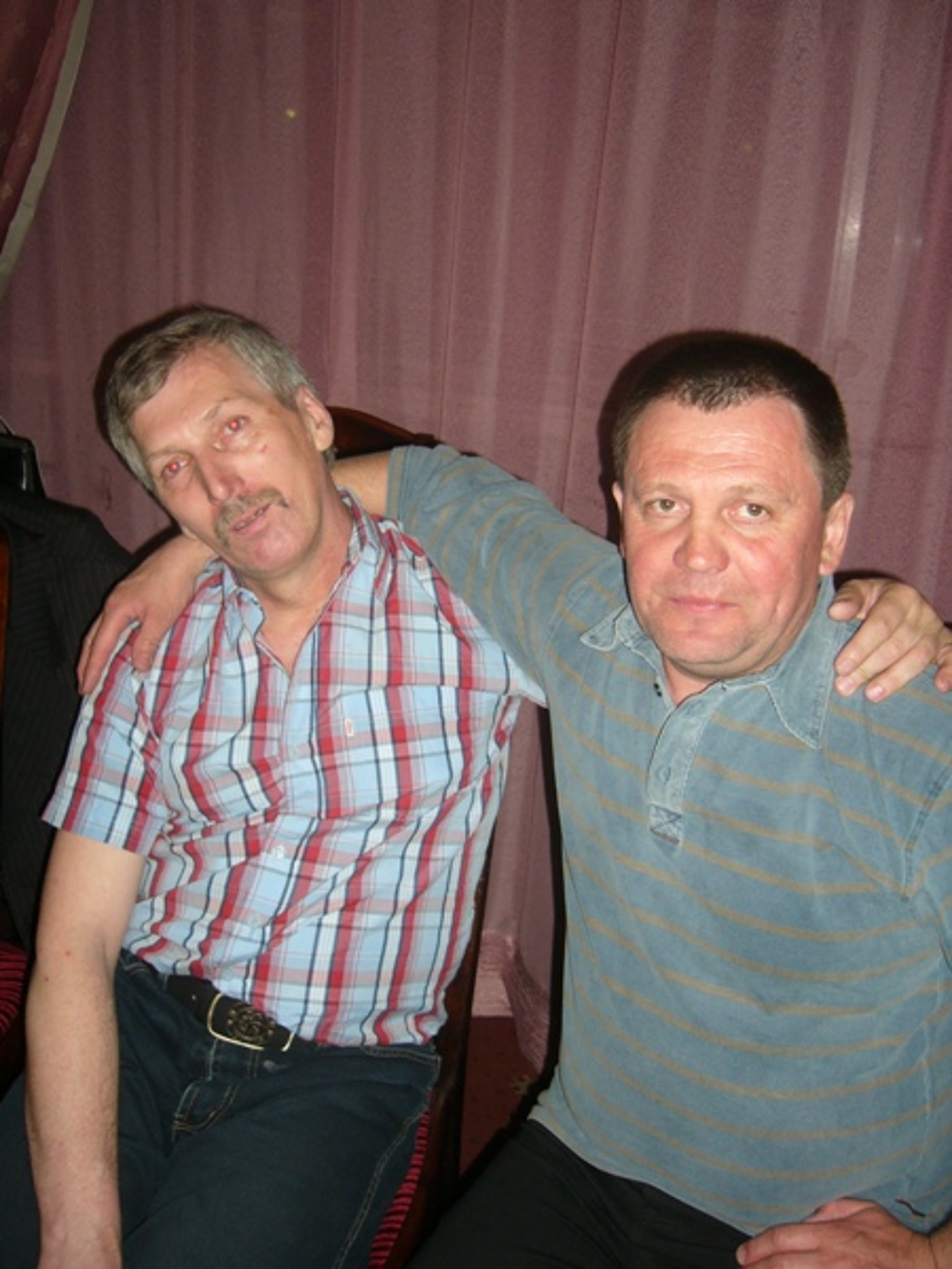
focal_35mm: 35
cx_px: 476
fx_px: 1283
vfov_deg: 52.6
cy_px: 634
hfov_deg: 40.7
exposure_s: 1/60
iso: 100
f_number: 2.8
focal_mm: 5.8
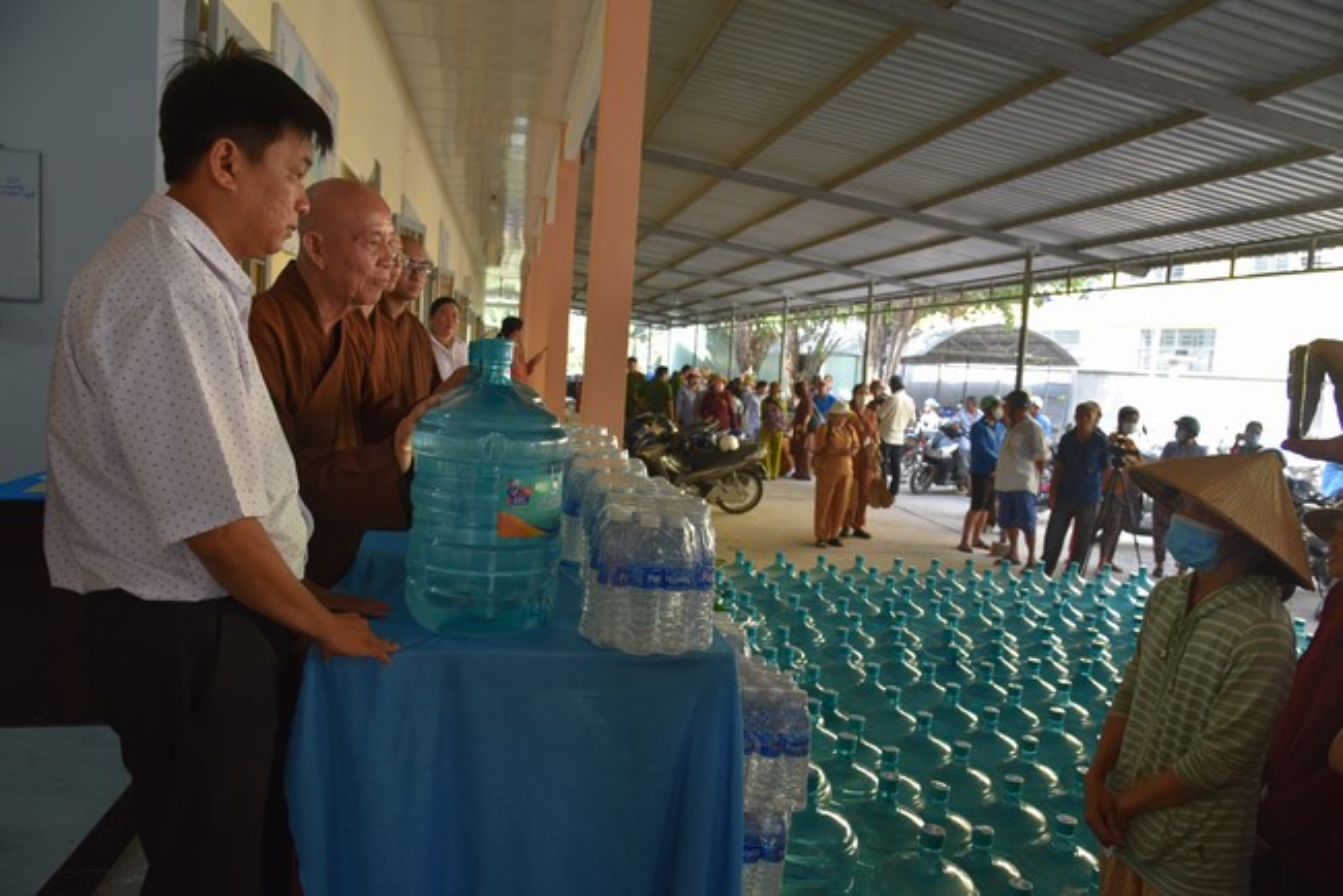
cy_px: 448
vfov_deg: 53.2
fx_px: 896
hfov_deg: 73.7
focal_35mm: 24
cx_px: 672
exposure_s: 1/125
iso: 400
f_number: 5.6
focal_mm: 24
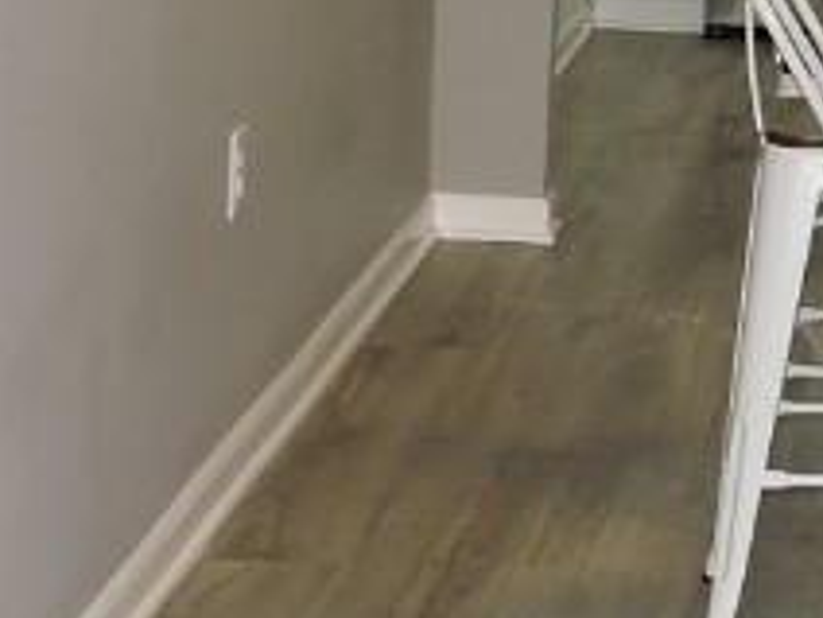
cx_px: 1537
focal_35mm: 145
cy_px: 43
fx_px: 3447
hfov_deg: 12.3
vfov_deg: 10.2
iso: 200
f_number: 3.1
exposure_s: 1/30
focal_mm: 5.4
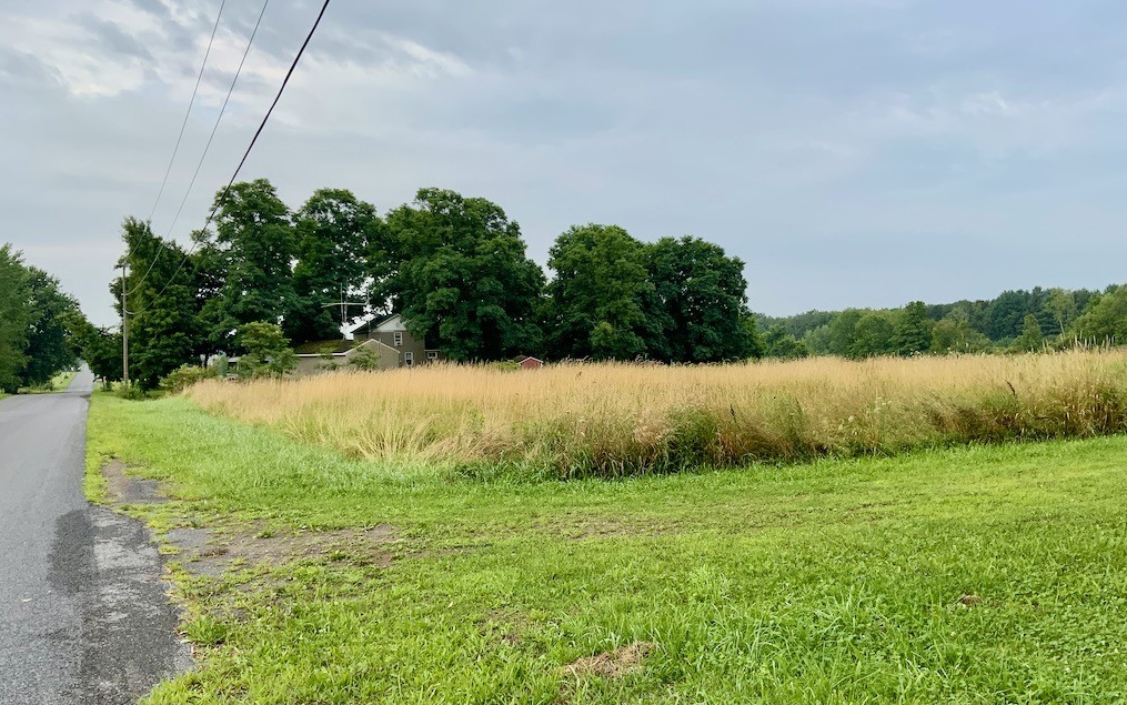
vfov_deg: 40.6
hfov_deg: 61.2
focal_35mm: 31
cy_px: 383
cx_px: 563
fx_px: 952
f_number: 1.8
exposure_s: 1/842
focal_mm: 3
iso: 16
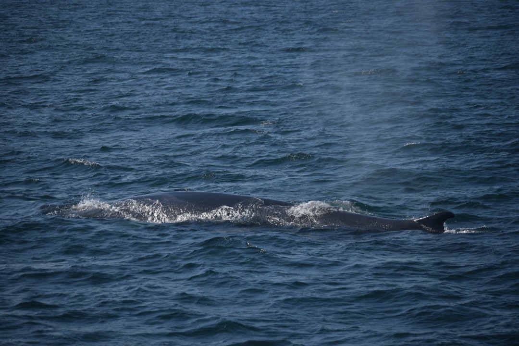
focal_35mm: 195
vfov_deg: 7.0
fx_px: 2811
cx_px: 260
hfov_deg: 10.5
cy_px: 173
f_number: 5
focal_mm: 130
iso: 200
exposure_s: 1/4000
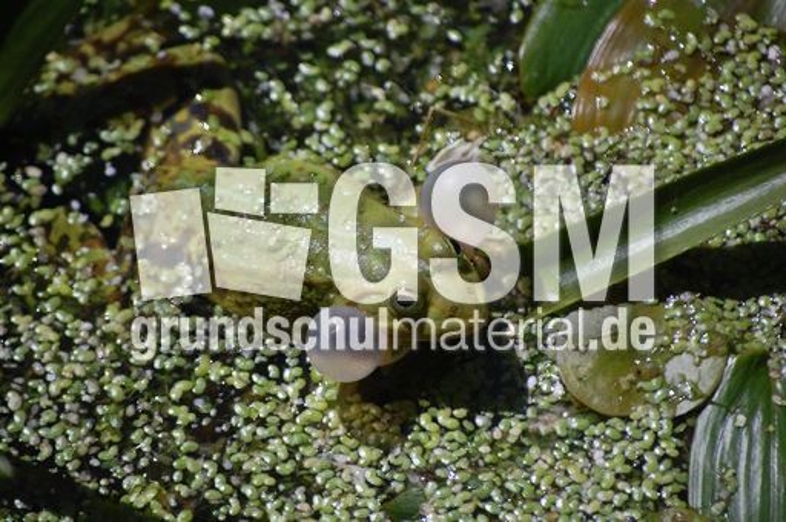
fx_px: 6542
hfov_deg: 6.9
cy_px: 261
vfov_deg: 4.6
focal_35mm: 300
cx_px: 393
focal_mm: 200
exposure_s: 1/500
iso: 250
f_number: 5.6
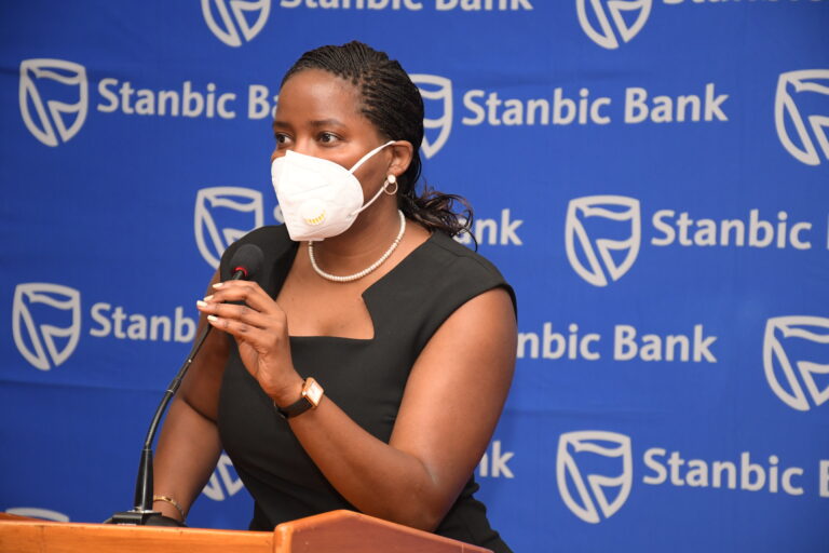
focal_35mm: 135
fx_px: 3109
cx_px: 414
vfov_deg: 10.2
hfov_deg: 15.2
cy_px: 276
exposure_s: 1/200
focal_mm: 90
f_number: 6.3
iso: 1600
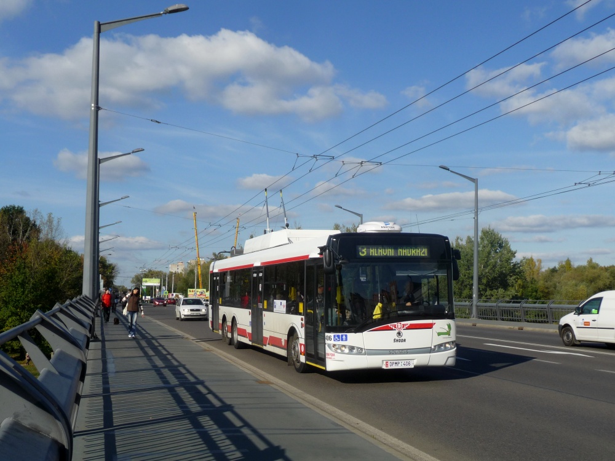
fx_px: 711
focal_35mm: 40
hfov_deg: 46.8
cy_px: 230
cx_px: 308
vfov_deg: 36.0
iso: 100
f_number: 3.9
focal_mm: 6.7
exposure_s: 1/1000
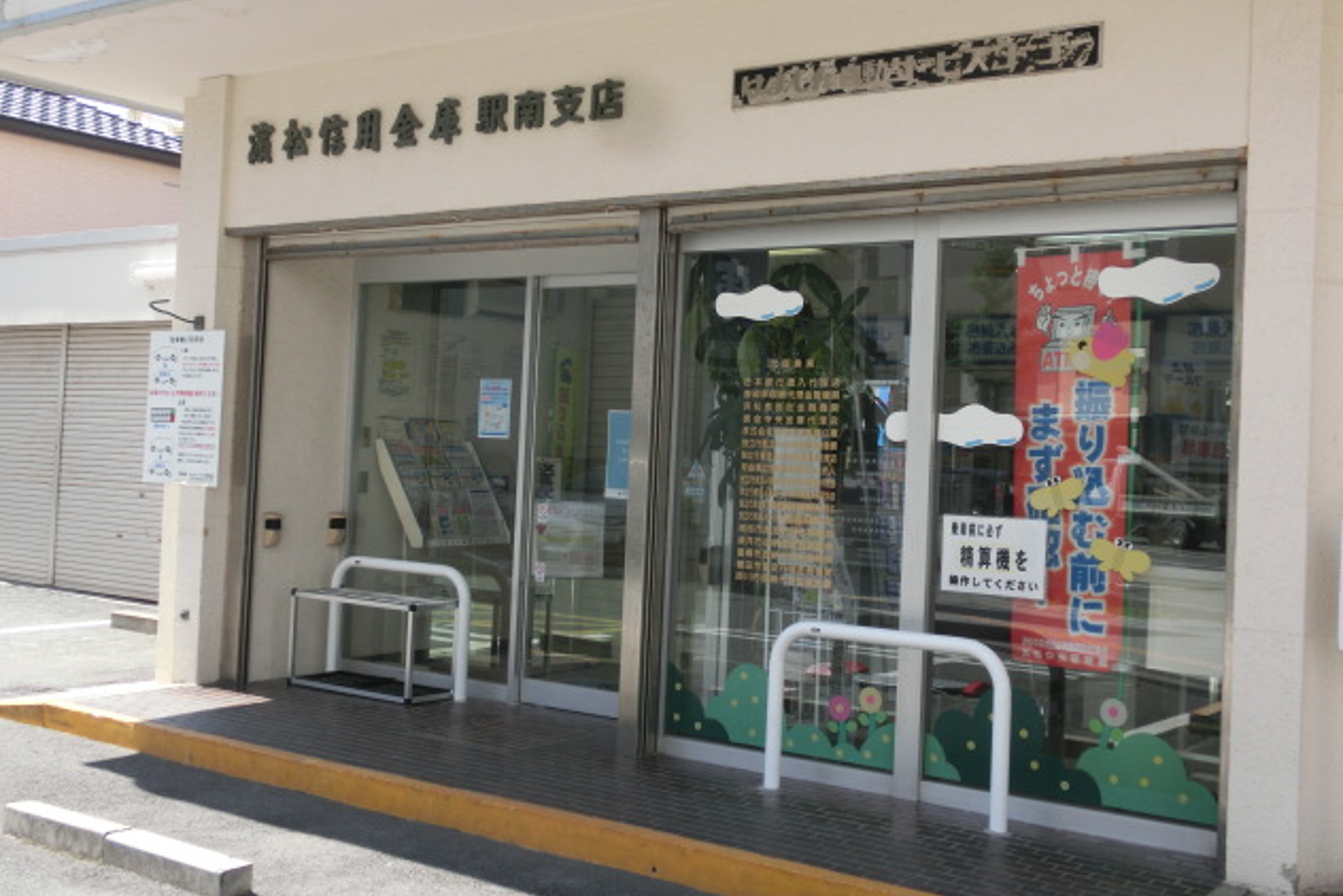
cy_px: 391
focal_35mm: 40
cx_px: 674
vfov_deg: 33.4
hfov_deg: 48.4
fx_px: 1493
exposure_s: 1/320
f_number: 3.9
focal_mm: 6.67
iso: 80
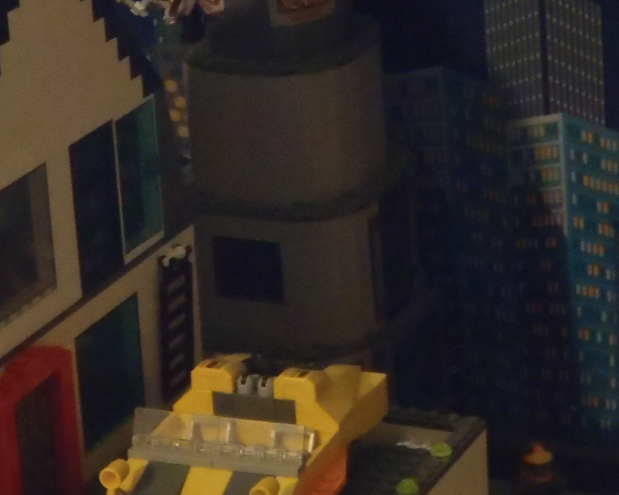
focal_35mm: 130
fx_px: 2382
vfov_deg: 11.9
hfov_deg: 14.8
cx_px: 191
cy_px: 319
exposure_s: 1/8
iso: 800
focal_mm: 11.76
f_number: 4.7
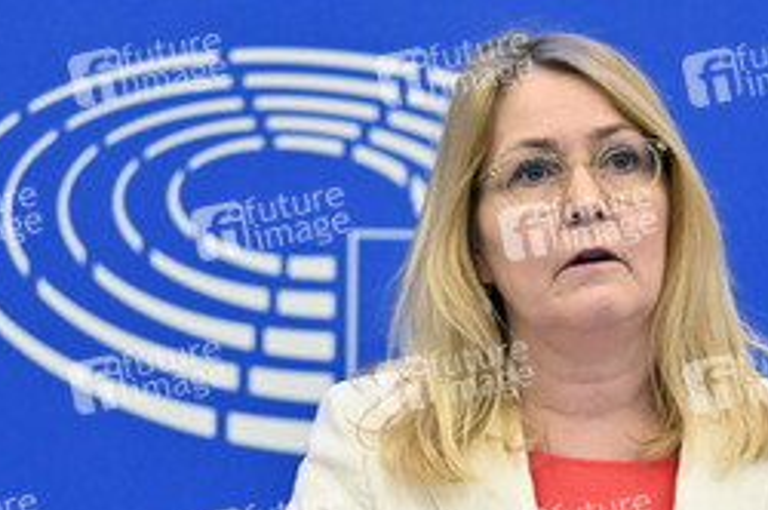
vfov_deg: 4.1
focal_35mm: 334
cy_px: 455
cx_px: 496
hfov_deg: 6.2
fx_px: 7116
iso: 10000
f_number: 5.3
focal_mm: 185
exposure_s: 1/640
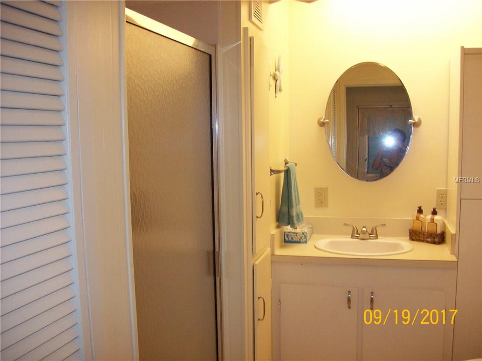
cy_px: 180
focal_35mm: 36
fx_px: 501
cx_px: 241
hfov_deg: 51.4
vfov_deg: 39.6
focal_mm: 6
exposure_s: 1/64
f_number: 2.7
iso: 140
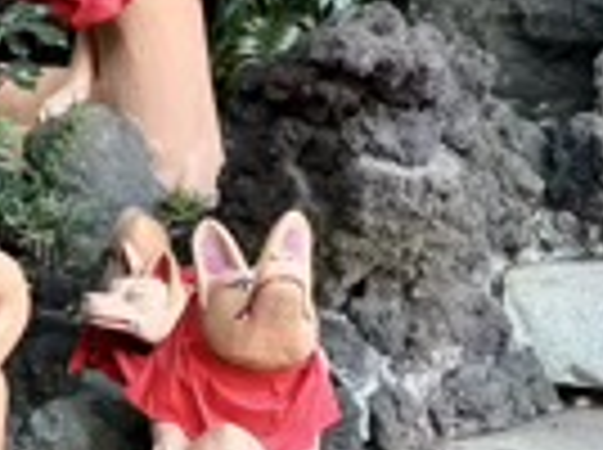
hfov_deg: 12.8
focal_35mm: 136
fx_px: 2365
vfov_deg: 10.9
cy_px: 133
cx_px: -585
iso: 160
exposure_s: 1/60
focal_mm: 5.96
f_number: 1.6
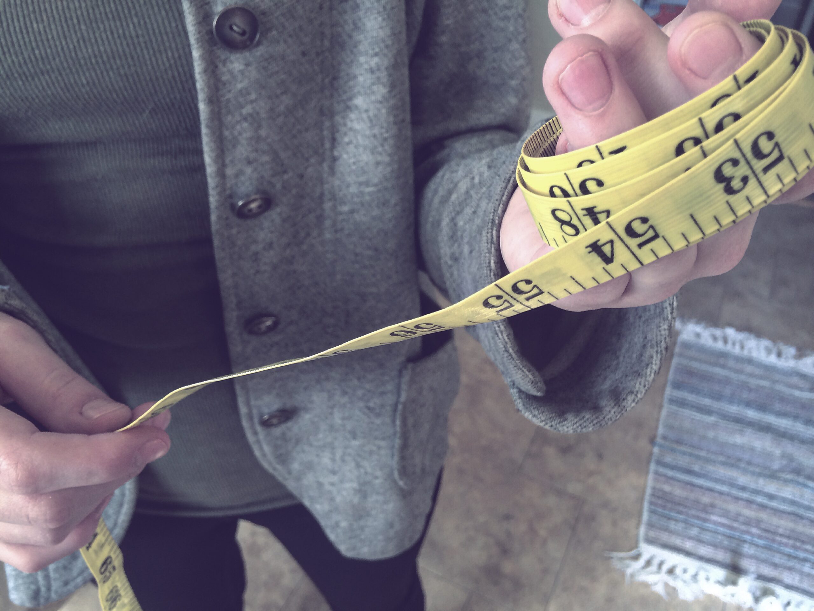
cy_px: 306
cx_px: 407
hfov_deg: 61.7
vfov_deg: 48.2
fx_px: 682
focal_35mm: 29
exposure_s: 1/30
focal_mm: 4.15
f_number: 2.2
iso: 100
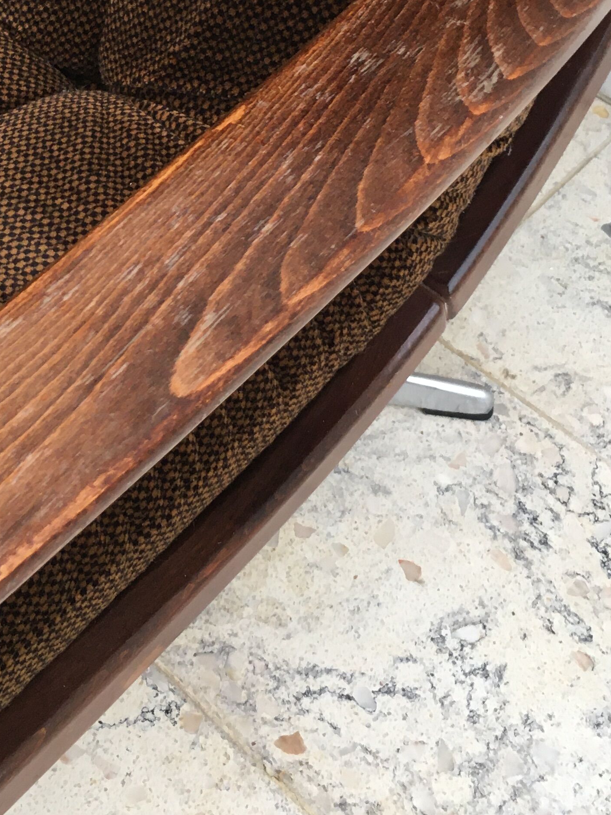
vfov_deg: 30.4
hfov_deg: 23.3
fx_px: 1459
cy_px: 159
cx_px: 129
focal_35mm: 62
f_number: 2.2
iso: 40
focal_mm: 4.15
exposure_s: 1/33
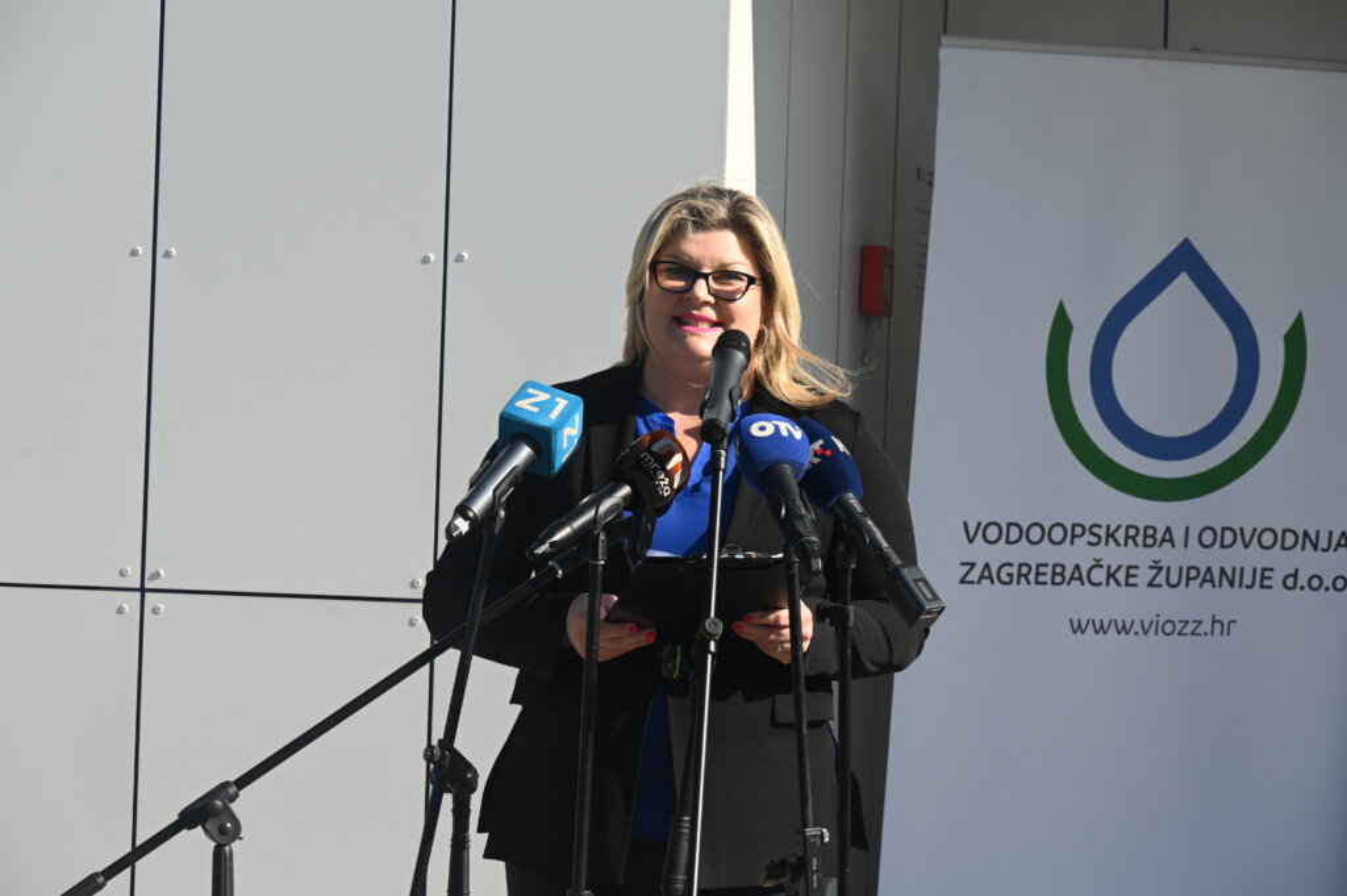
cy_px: 448
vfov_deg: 11.9
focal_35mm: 115
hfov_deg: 17.8
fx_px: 4299
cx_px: 674
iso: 640
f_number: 9
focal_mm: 115
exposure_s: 1/1250
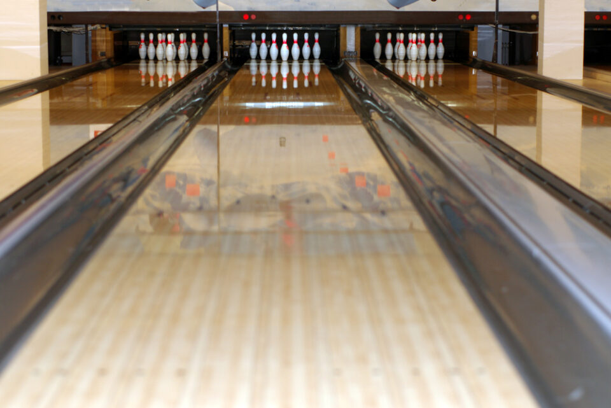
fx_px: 1273
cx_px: 306
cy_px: 204
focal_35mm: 75
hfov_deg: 27.0
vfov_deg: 18.2
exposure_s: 1/60
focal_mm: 50
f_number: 2.4
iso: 200
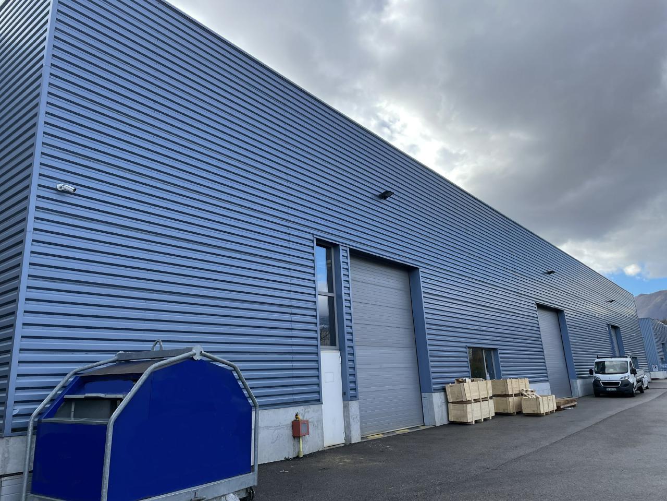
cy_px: 250
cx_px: 334
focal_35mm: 26
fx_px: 501
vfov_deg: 53.1
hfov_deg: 67.3
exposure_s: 1/1531
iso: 32
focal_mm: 4.2
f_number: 1.6
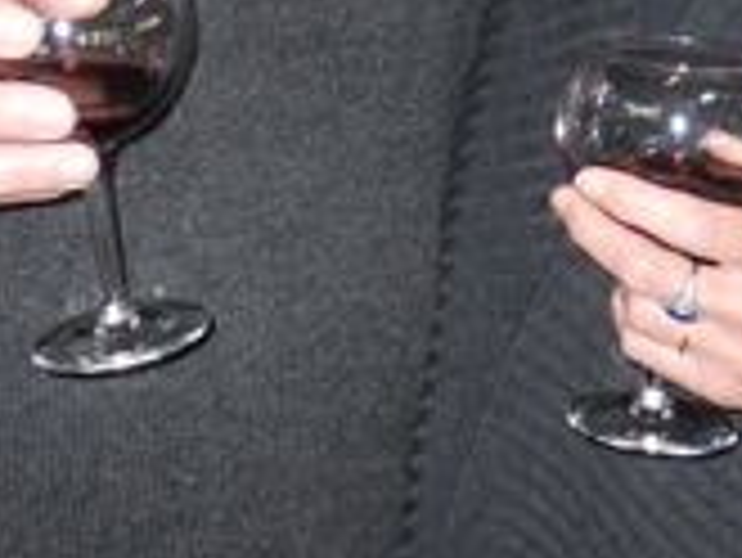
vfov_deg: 13.3
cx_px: 436
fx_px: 2188
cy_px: -405
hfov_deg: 19.2
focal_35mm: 102
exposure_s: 1/25
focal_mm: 5
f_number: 2.7
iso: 125
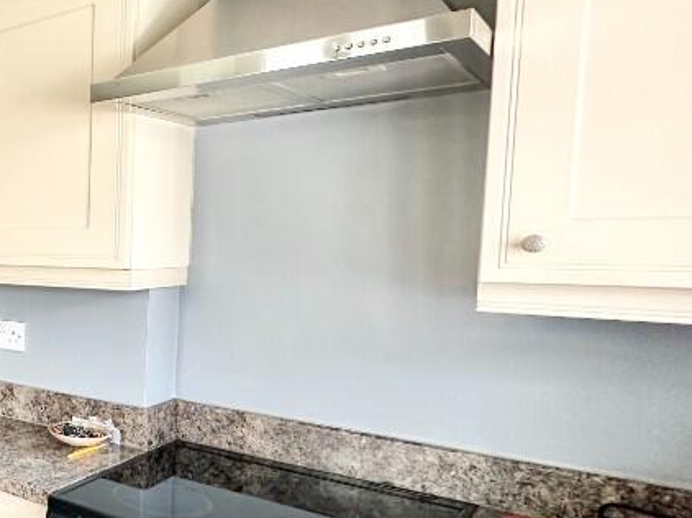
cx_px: -139
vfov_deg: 41.7
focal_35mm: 34
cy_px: 295
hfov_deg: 39.2
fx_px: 679
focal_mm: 2.22
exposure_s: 1/99
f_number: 2.2
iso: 200
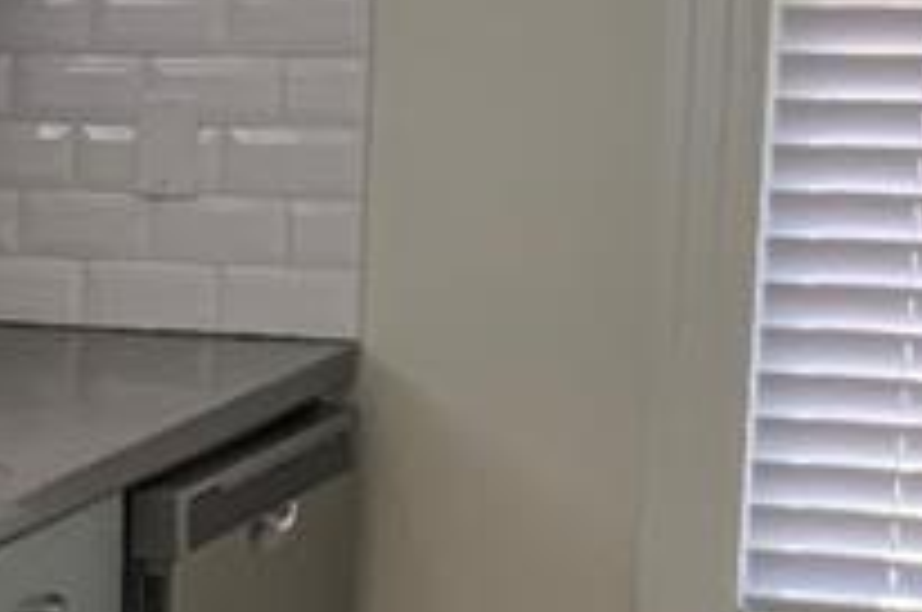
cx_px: -810
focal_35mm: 151
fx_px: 3861
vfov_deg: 9.0
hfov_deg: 12.3
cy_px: 612
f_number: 1.8
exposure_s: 1/60
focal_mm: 3
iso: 80
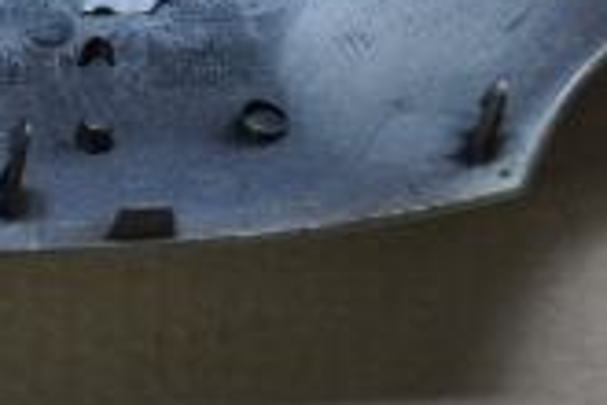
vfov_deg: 11.4
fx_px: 1989
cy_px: -88
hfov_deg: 17.1
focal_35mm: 118
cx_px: 63
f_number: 4.2
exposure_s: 1/30
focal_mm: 26
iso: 900
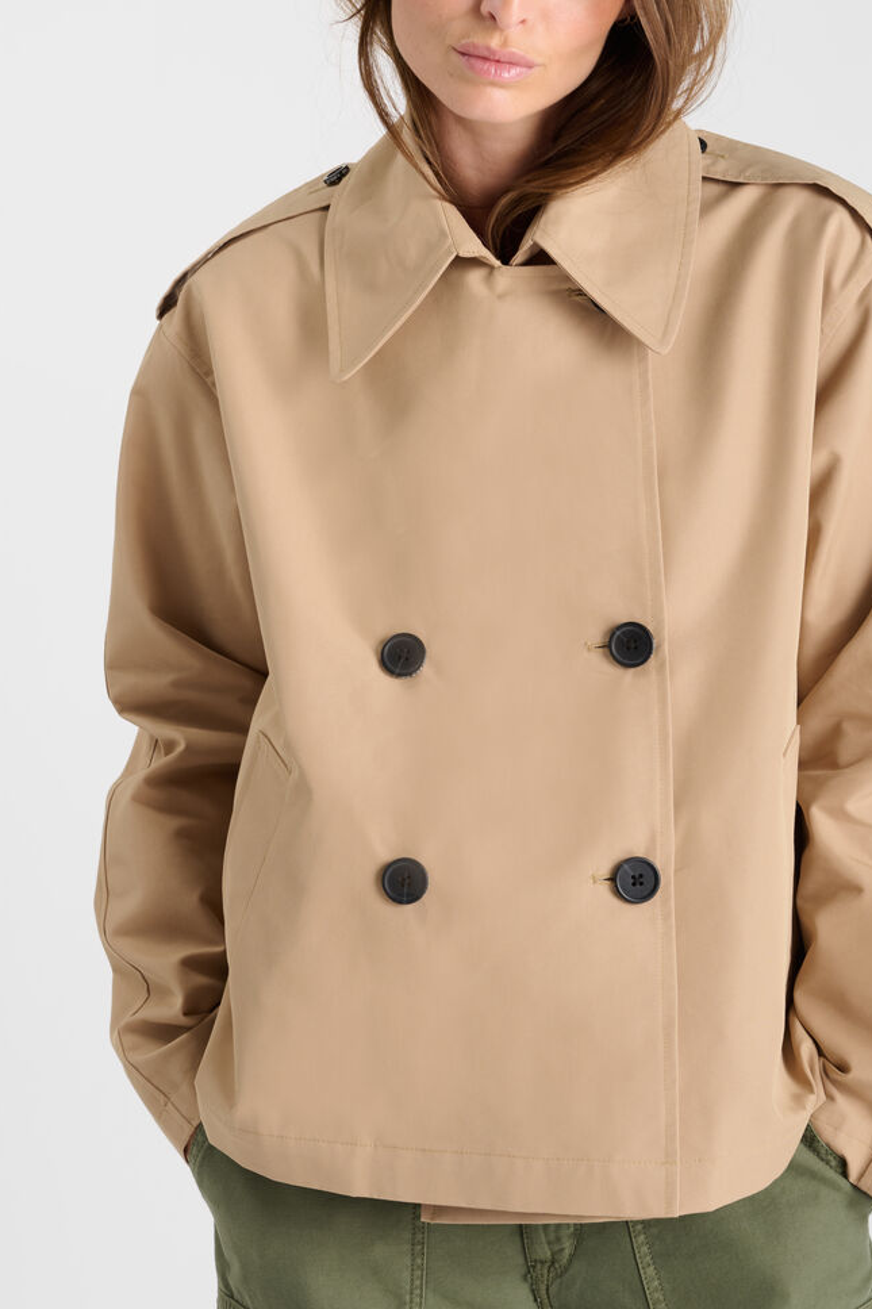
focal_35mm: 62
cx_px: 480
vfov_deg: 32.4
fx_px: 2253
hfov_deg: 21.9
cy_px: 617
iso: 100
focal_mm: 50
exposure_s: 1/160
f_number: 9
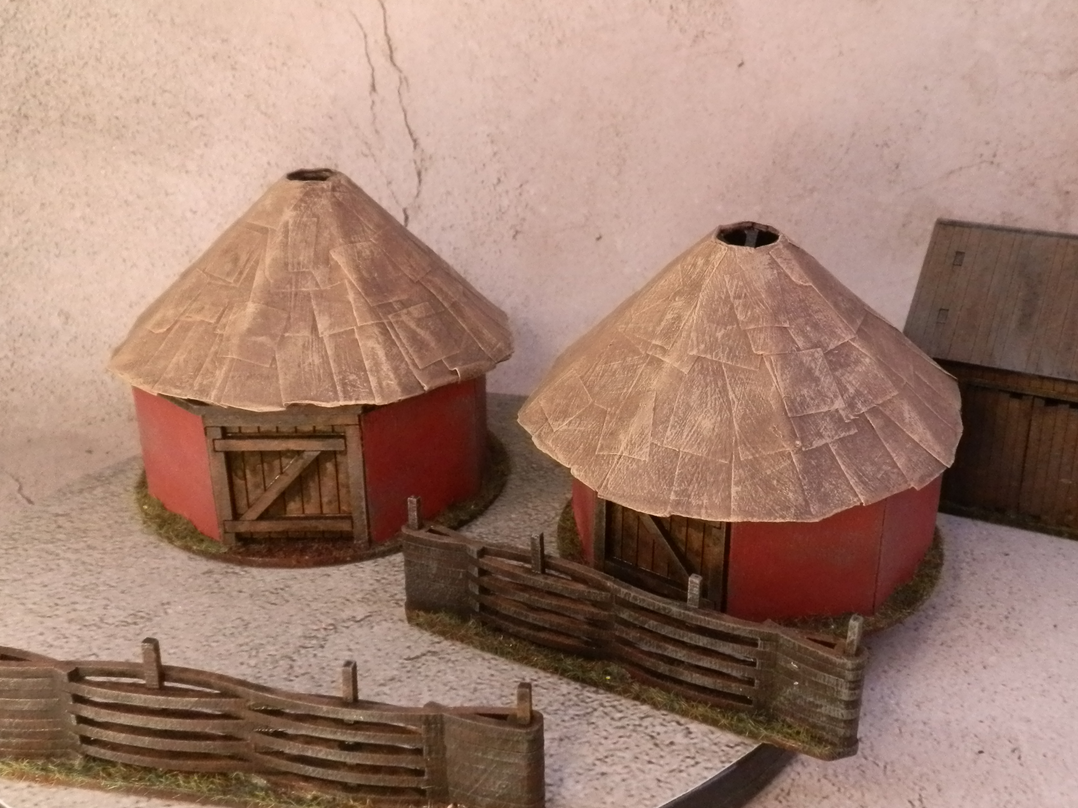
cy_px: 406
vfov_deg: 39.7
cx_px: 668
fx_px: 1121
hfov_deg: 50.9
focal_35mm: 36
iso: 400
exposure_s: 1/100
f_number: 3.1
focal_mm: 5
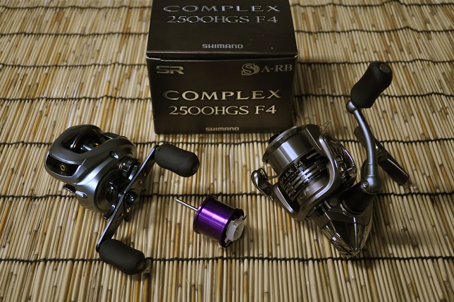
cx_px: 227
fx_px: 605
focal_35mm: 48
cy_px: 151
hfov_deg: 41.2
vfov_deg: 28.0
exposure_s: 1/50
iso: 800
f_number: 4.8
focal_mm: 32
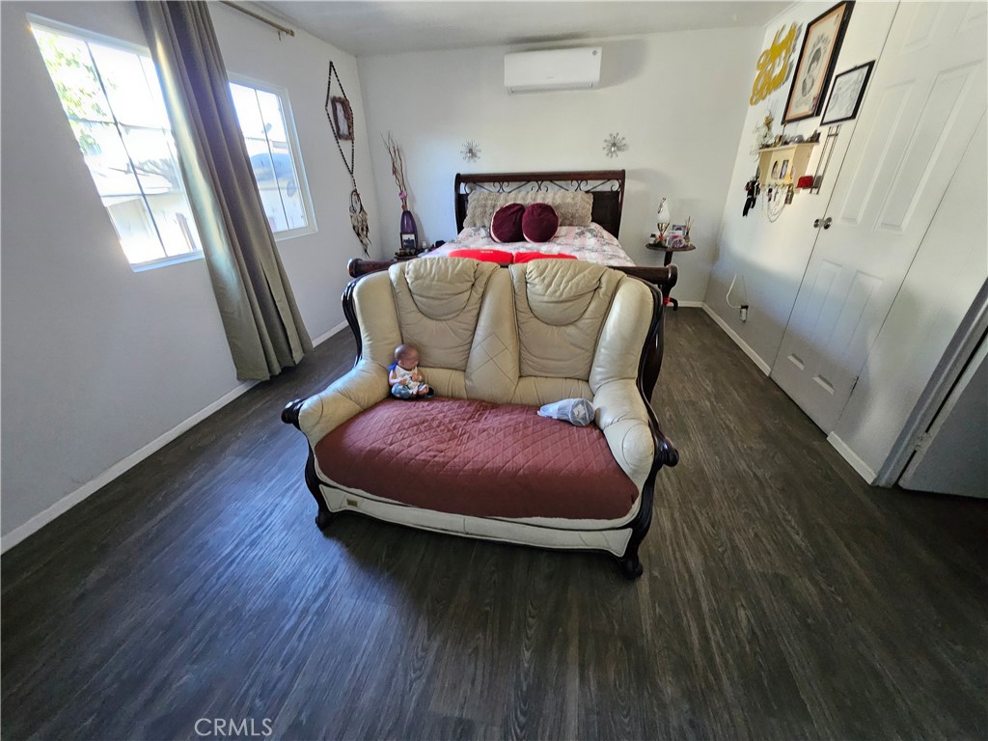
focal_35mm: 13
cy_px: 370
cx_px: 494
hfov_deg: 106.2
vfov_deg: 89.9
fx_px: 371
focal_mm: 1.74
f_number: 2.2
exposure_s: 1/30
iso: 500
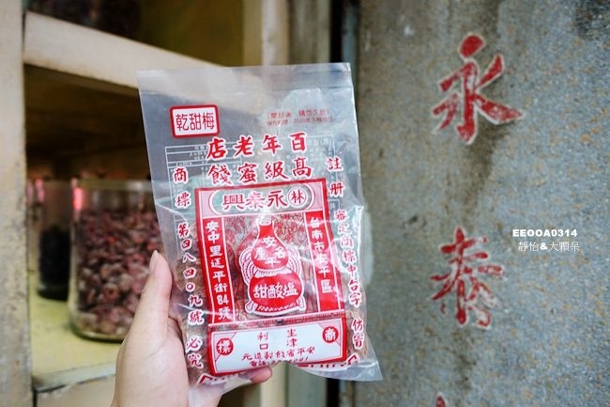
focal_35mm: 24
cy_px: 204
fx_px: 407
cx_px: 305
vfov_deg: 53.1
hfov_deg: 73.8
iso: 320
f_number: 1.8
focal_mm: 8.8
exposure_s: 1/30
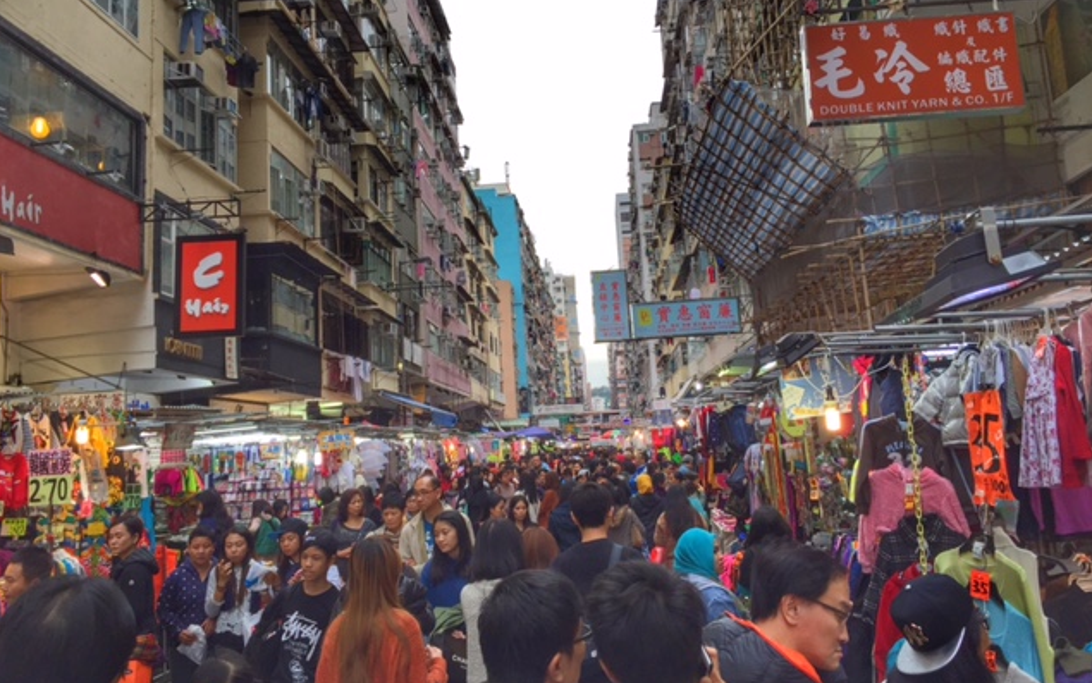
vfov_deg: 40.5
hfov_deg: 61.2
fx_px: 923
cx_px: 545
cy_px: 291
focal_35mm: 31
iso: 32
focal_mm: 4.15
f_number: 2.2
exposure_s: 1/208
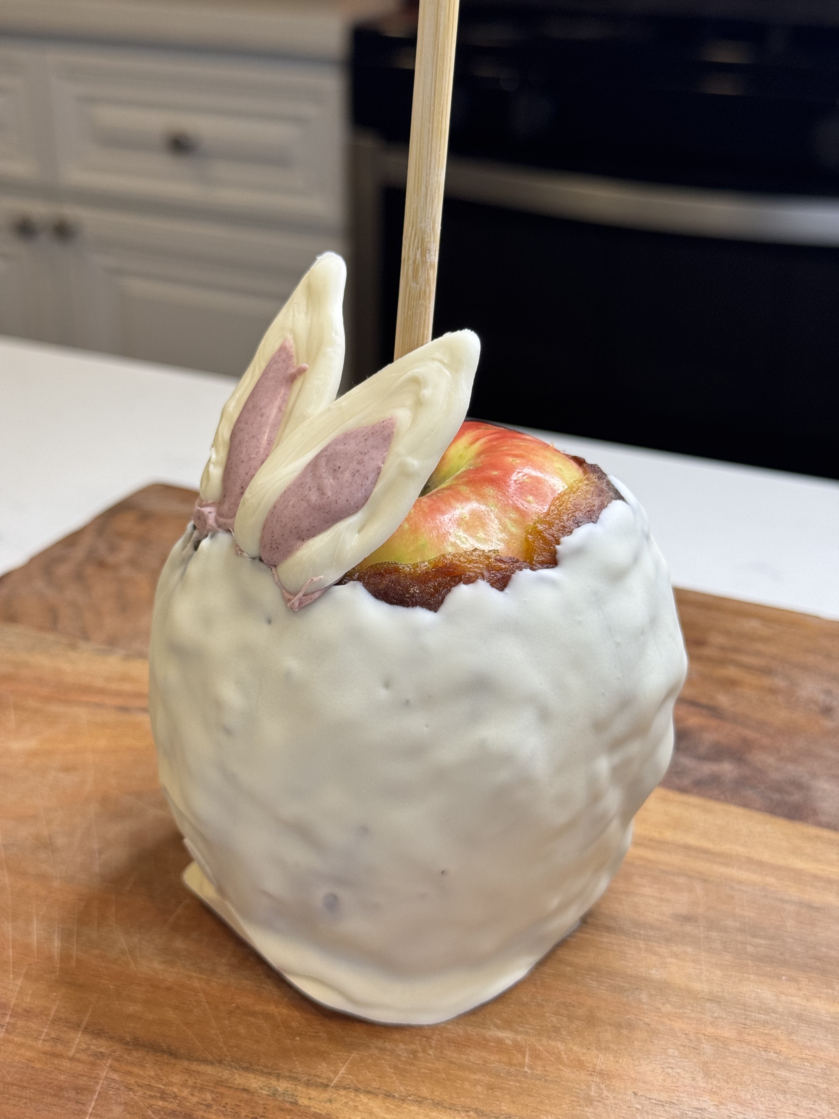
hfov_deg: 30.3
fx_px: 1551
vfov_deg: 39.7
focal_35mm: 48
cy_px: 560
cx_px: 420
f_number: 1.78
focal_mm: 6.76
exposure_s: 1/120
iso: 125
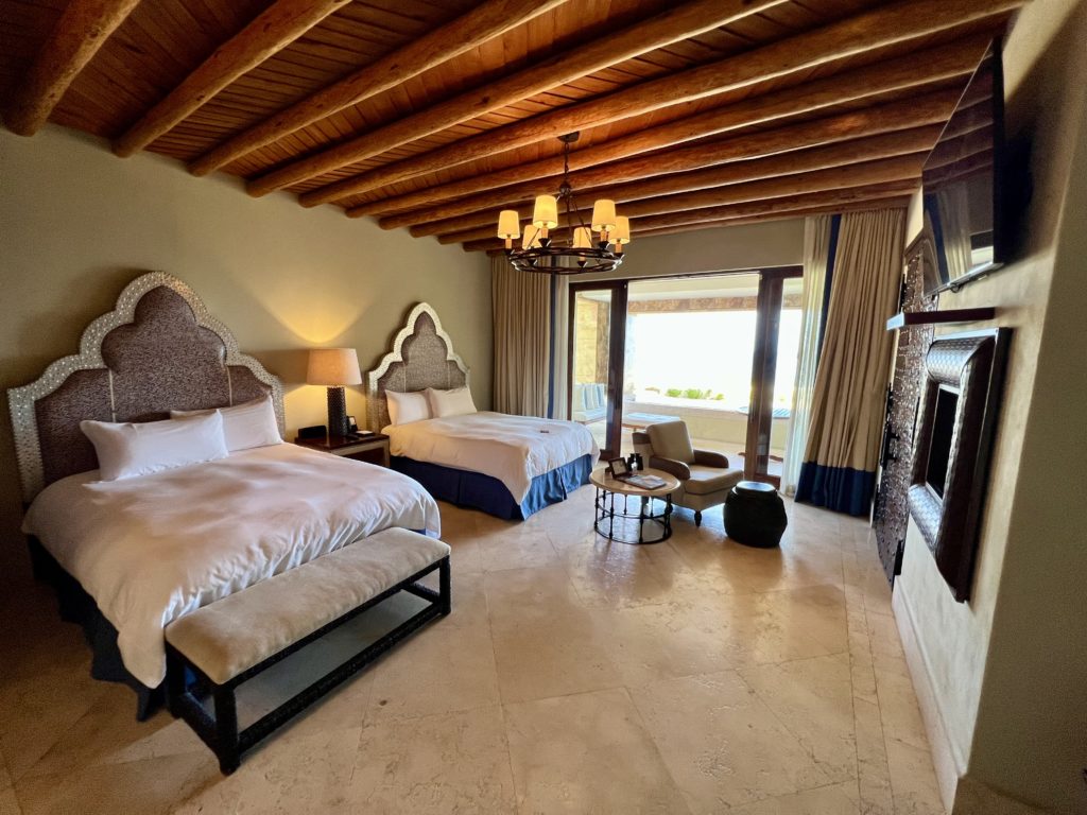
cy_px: 408
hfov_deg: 106.2
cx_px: 544
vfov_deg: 89.9
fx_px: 408
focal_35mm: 13
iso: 160
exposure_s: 1/120
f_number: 1.8
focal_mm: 1.57
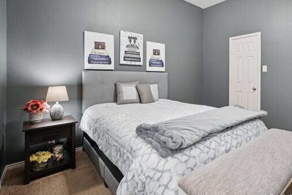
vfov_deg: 61.3
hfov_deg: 82.6
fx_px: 162
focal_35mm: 20
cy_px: 77
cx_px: 180
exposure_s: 1/6
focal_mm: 16
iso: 400
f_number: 8
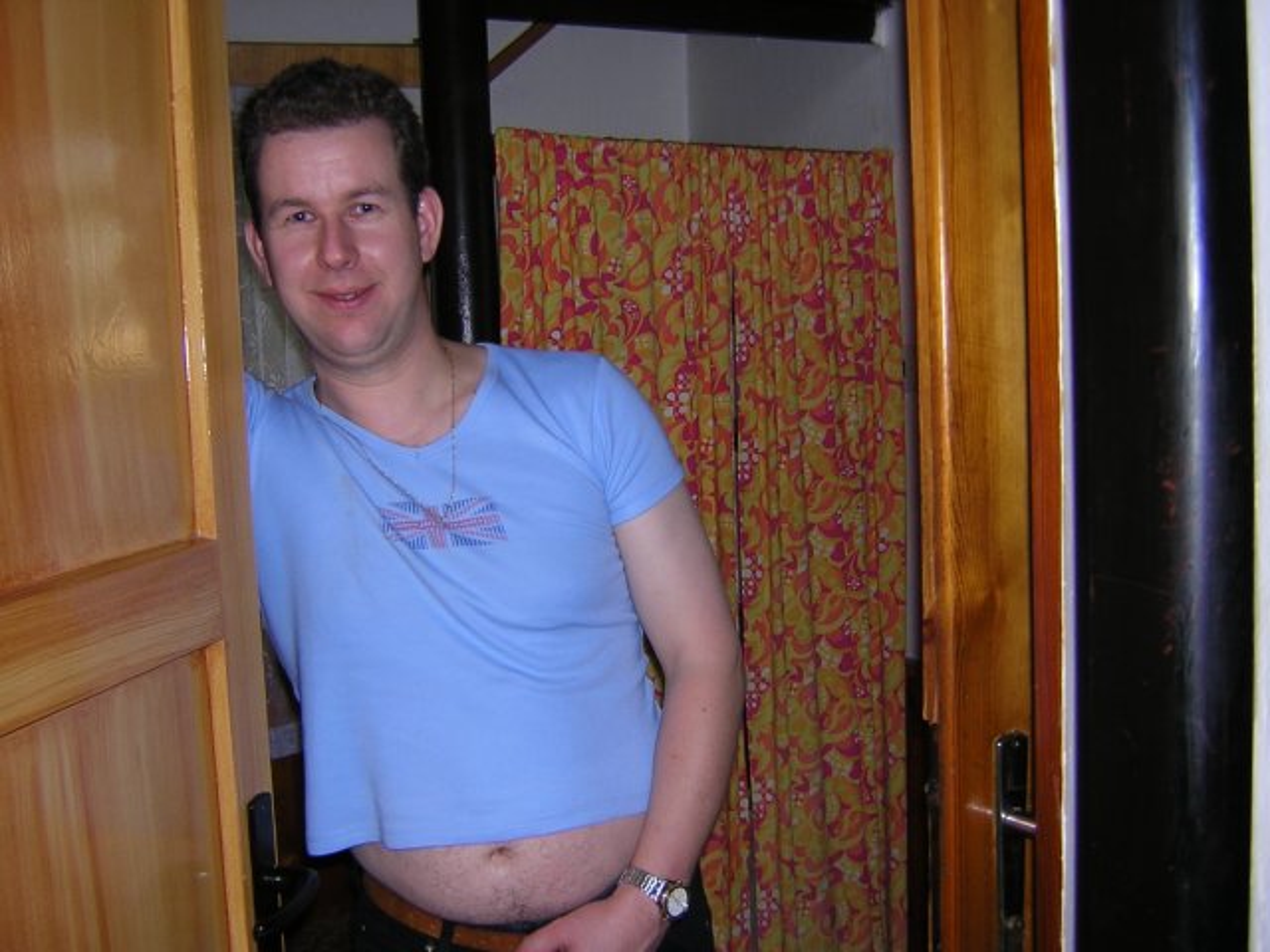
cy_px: 476
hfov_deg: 51.4
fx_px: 1321
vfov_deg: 39.7
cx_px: 635
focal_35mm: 36
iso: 100
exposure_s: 1/60.1
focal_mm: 4.7
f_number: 2.6
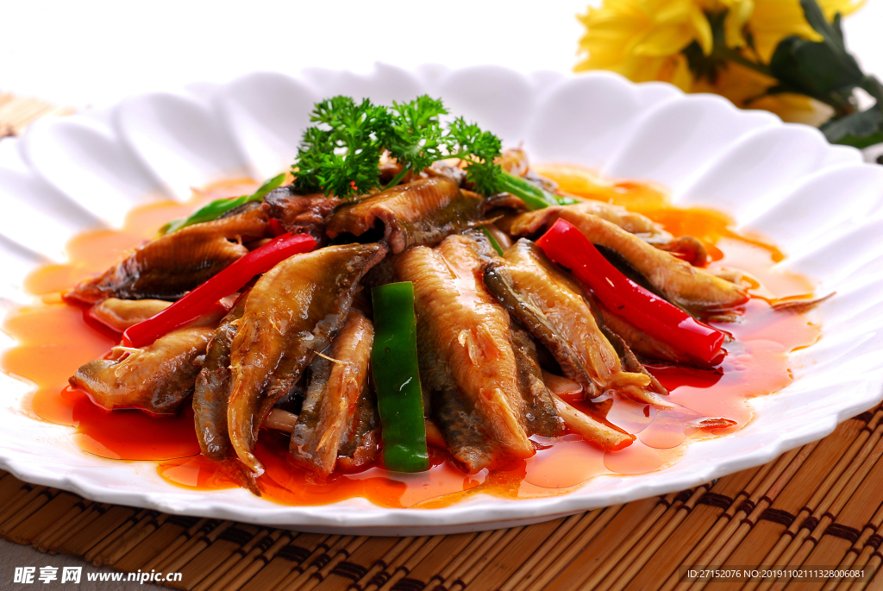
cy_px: 296
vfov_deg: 15.2
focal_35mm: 90
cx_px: 442
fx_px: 2210
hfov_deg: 22.6
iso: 100
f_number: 9
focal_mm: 60
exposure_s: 1/125
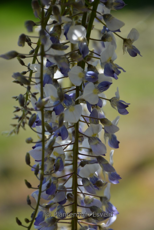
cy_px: 111
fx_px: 1405
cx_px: 80
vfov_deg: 9.4
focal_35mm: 219
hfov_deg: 6.3
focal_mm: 140
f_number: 5.6
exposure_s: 1/1250
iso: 400
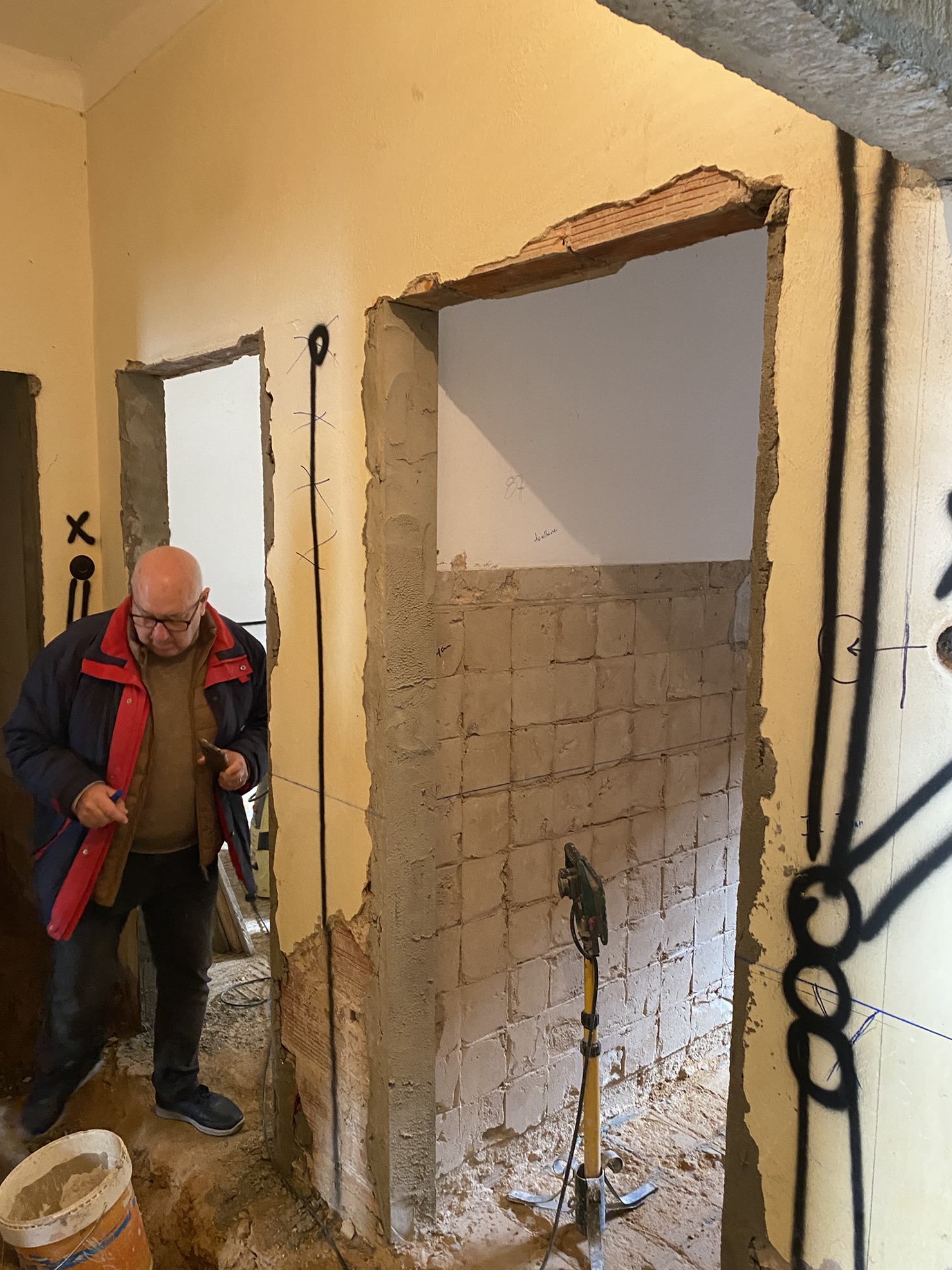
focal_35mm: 27
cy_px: 651
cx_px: 460
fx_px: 990
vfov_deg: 65.3
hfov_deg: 51.3
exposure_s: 1/50
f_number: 1.8
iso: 320
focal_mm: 4.25
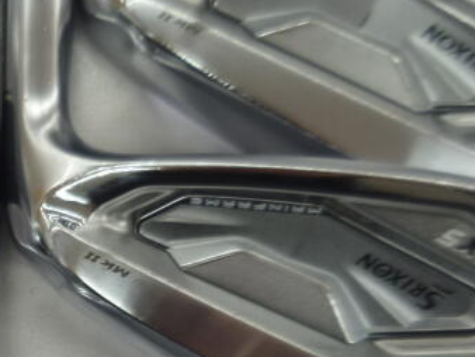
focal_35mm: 71
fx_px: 975
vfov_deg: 20.6
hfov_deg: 25.2
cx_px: -62
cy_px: 275
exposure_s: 1/40
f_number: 2.8
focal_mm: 4.5
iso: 80
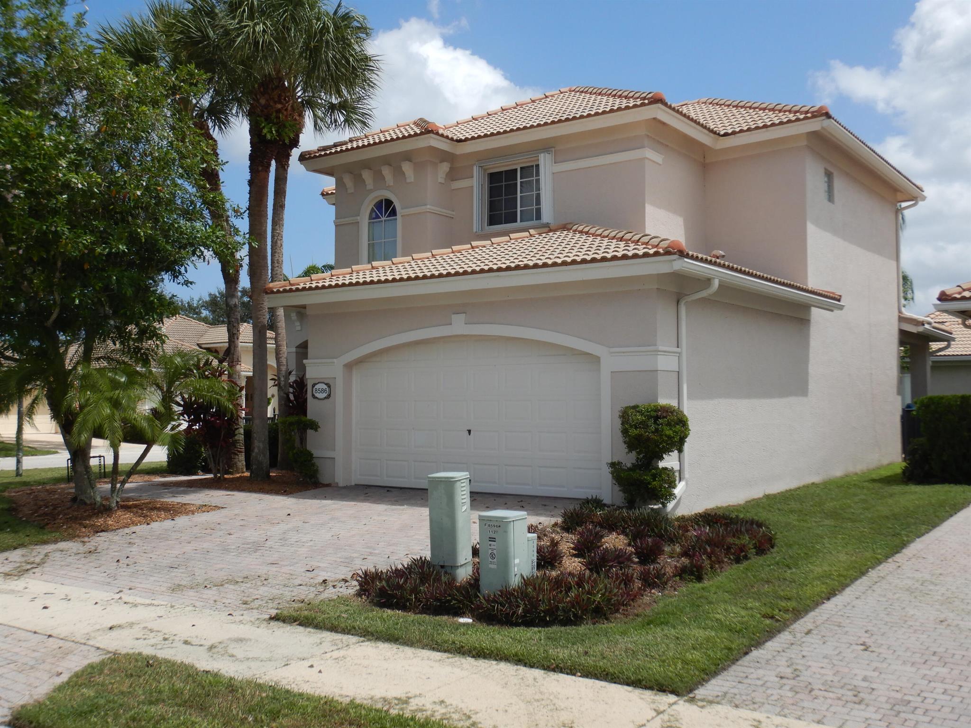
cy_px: 364
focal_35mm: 34
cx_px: 486
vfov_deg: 41.8
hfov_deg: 54.0
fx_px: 954
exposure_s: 1/1250
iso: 125
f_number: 4.2
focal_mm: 6.1
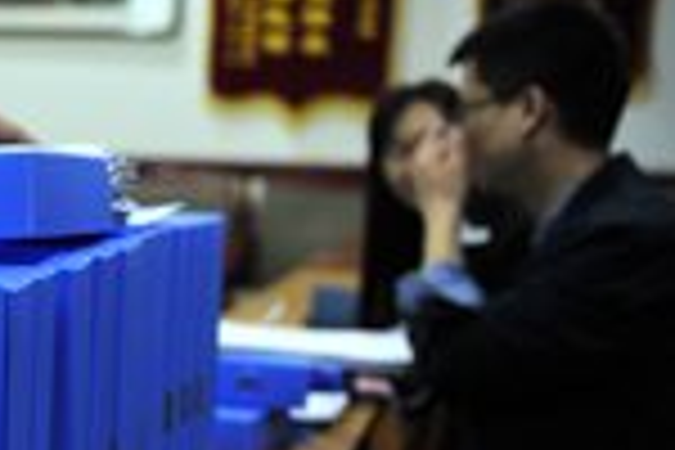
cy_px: 234
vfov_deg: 11.6
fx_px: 2212
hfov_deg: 15.5
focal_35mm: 118
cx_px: -432
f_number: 2.8
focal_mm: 34
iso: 1400
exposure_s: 1/125
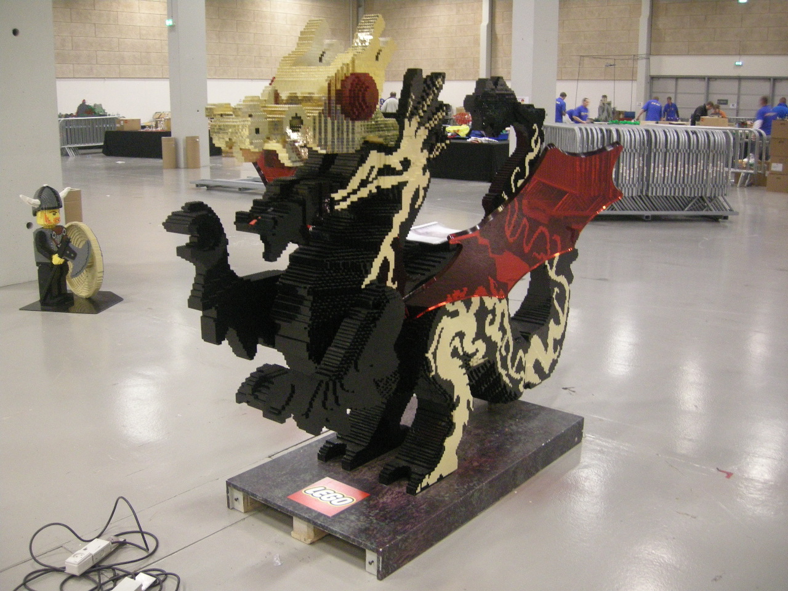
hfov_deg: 51.4
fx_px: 820
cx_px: 394
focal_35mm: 36
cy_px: 296
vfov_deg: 39.7
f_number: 2.7
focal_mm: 7.5
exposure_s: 1/10
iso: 400
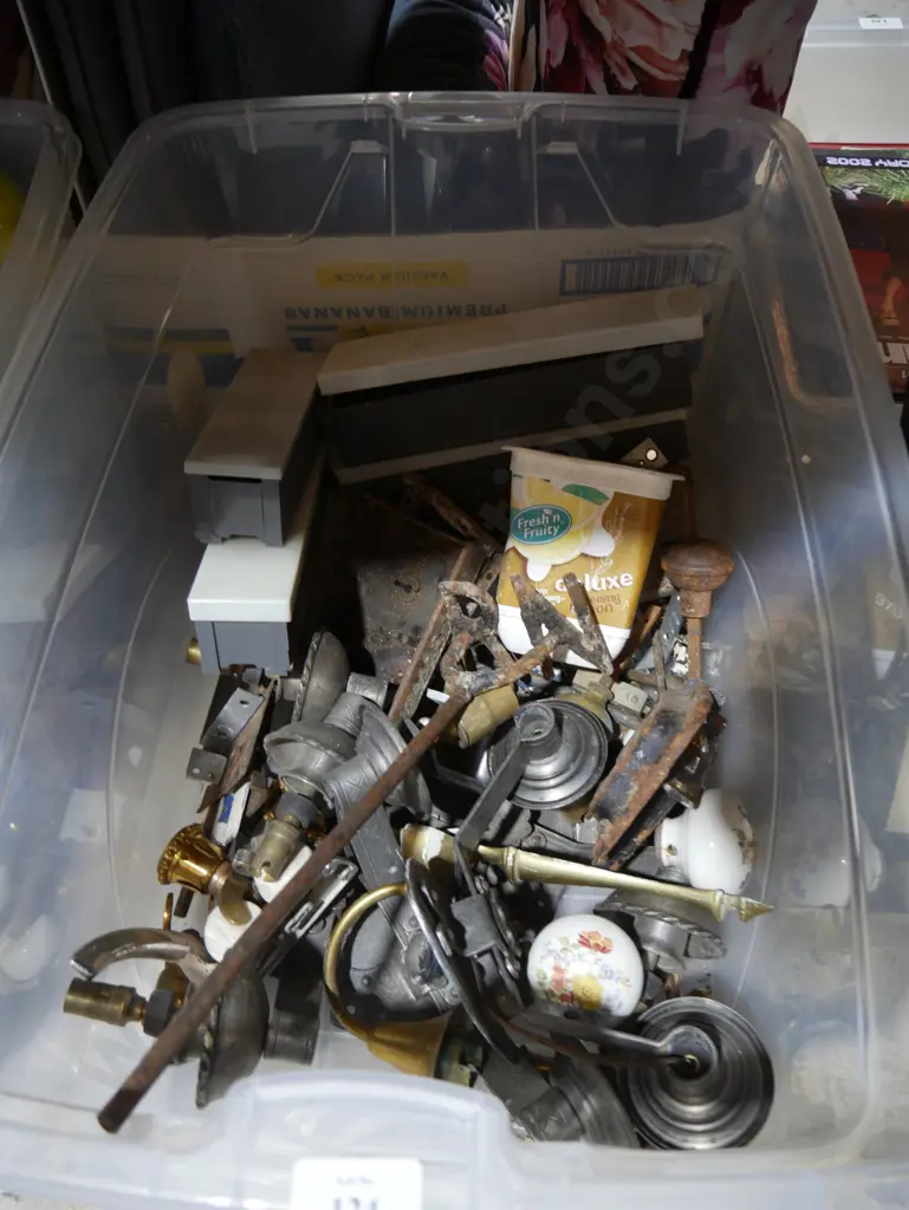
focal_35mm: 28
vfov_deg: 63.4
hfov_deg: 49.8
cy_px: 605
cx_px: 454
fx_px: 980
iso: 500
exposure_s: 1/60
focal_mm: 14
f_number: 3.5
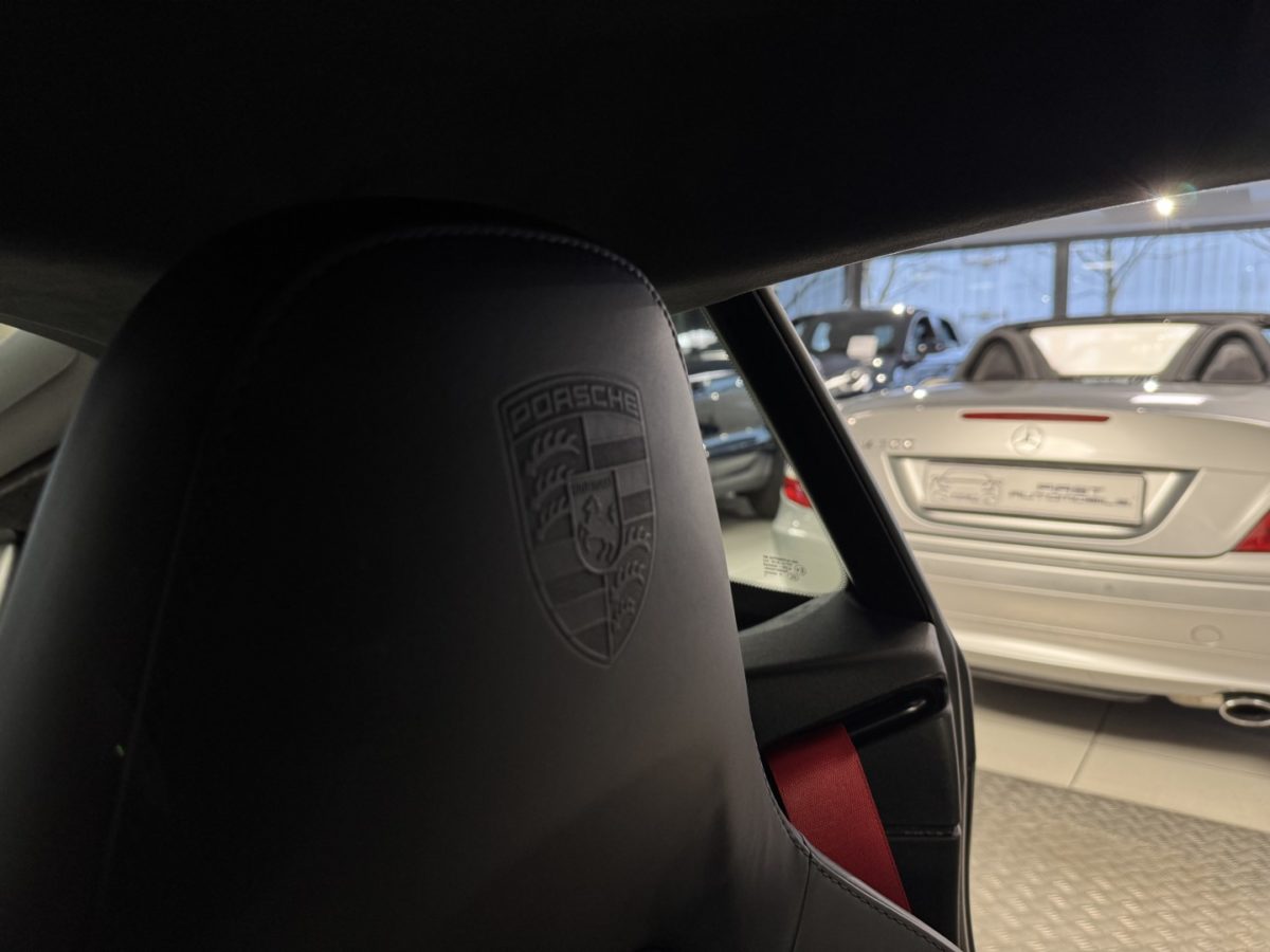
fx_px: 881
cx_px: 635
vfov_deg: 56.8
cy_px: 476
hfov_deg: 71.6
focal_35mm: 24
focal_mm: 6.76
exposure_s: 1/82
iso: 200
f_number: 1.78
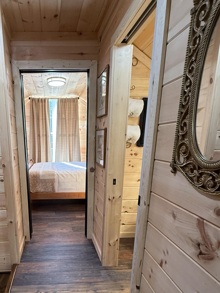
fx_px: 203
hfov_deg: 54.6
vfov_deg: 69.5
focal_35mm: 24
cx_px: 60
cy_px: 196
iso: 320
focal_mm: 2.22
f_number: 2.2
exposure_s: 1/120
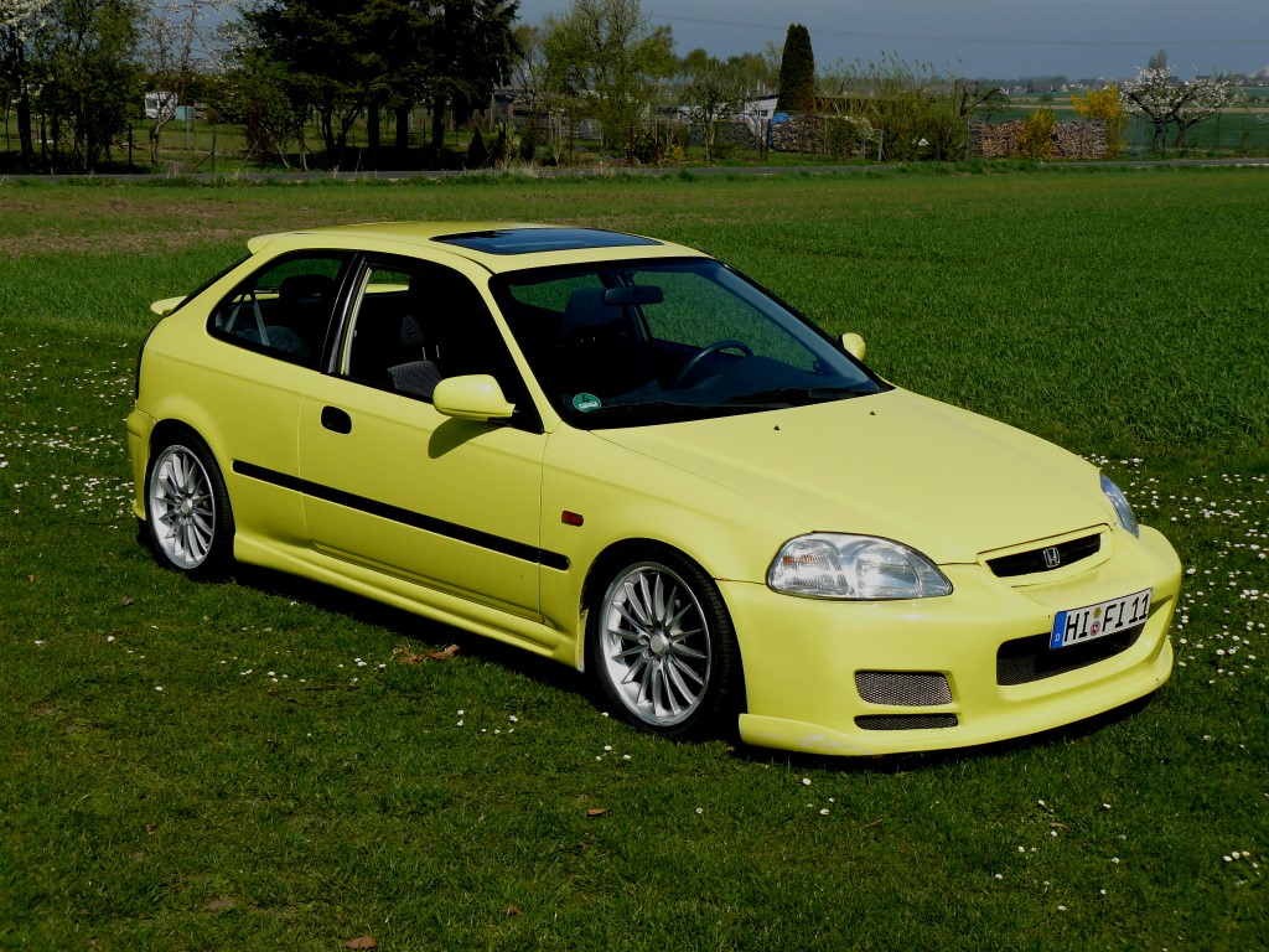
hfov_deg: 34.9
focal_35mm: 55
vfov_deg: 26.6
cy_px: 476
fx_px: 2016
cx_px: 634
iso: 100
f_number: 3.6
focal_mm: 9.2
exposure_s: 1/1000
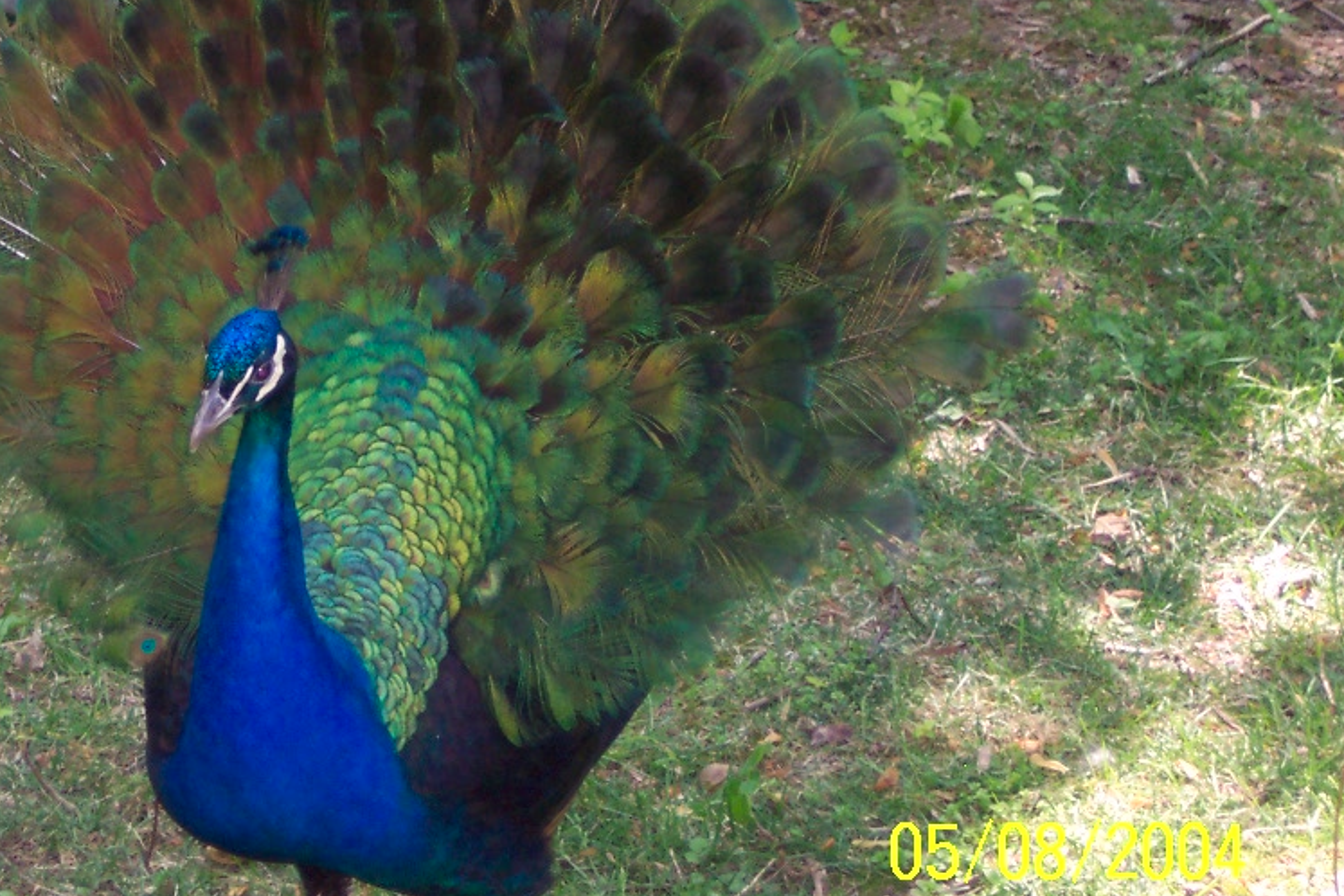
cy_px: 315
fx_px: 5450
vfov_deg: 9.4
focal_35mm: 146
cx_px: 479
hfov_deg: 14.0
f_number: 4.8
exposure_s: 1/90
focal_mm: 21.3
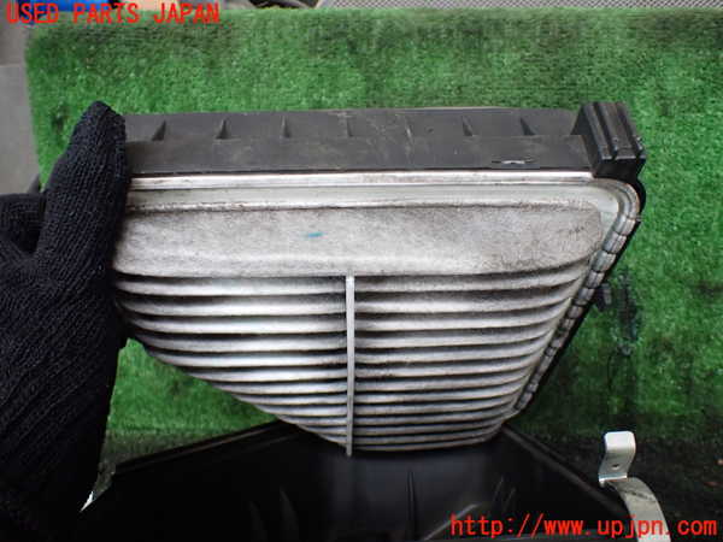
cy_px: 271
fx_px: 627
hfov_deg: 60.0
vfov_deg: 46.8
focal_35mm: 30
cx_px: 362
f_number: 2.3
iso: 400
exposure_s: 1/125
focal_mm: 5.4
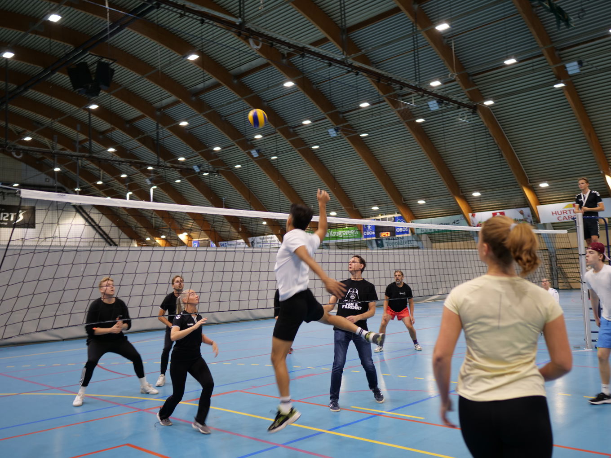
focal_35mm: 32
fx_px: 565
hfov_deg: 56.8
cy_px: 229
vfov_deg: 44.2
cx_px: 306
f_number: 1.4
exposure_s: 1/60
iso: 250
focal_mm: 16
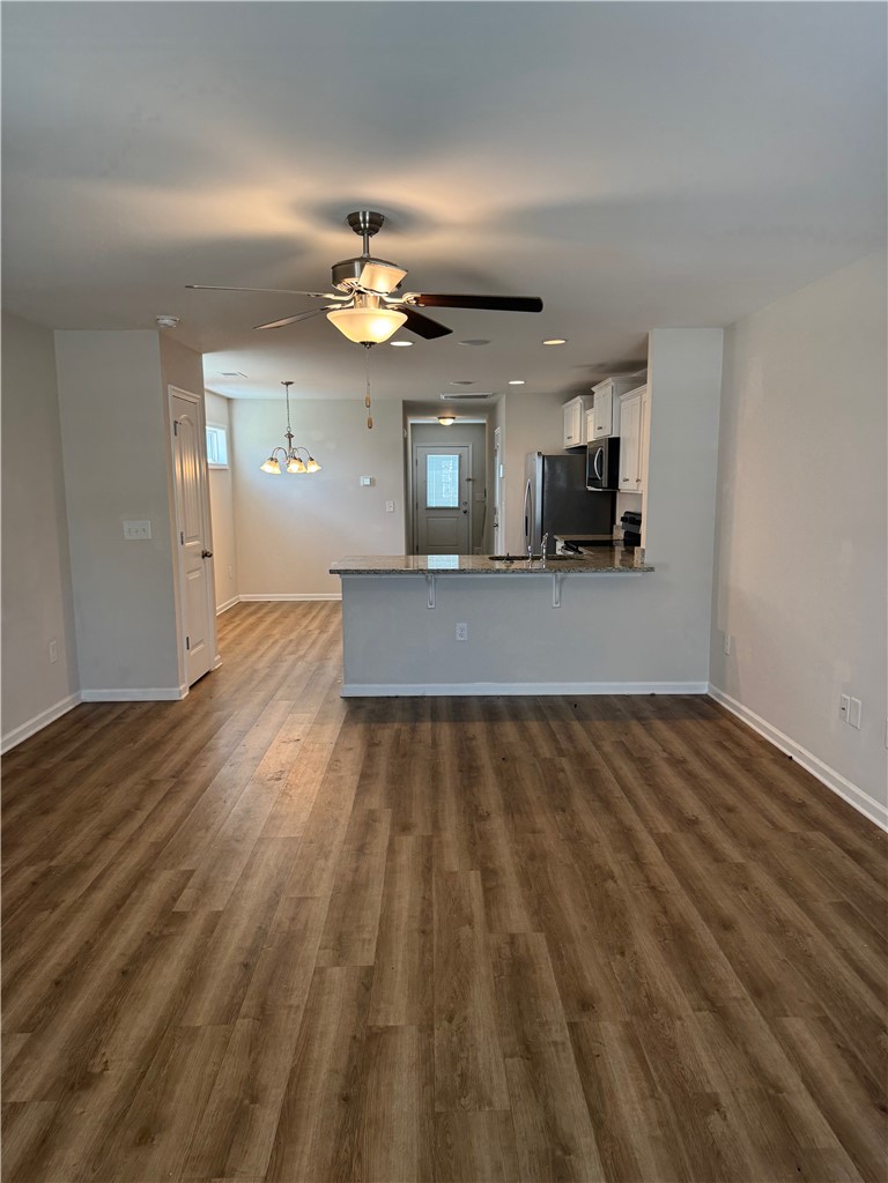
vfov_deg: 71.6
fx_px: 821
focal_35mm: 24
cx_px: 444
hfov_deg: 56.8
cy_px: 592
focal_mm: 6.76
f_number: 1.78
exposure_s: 1/120
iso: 125
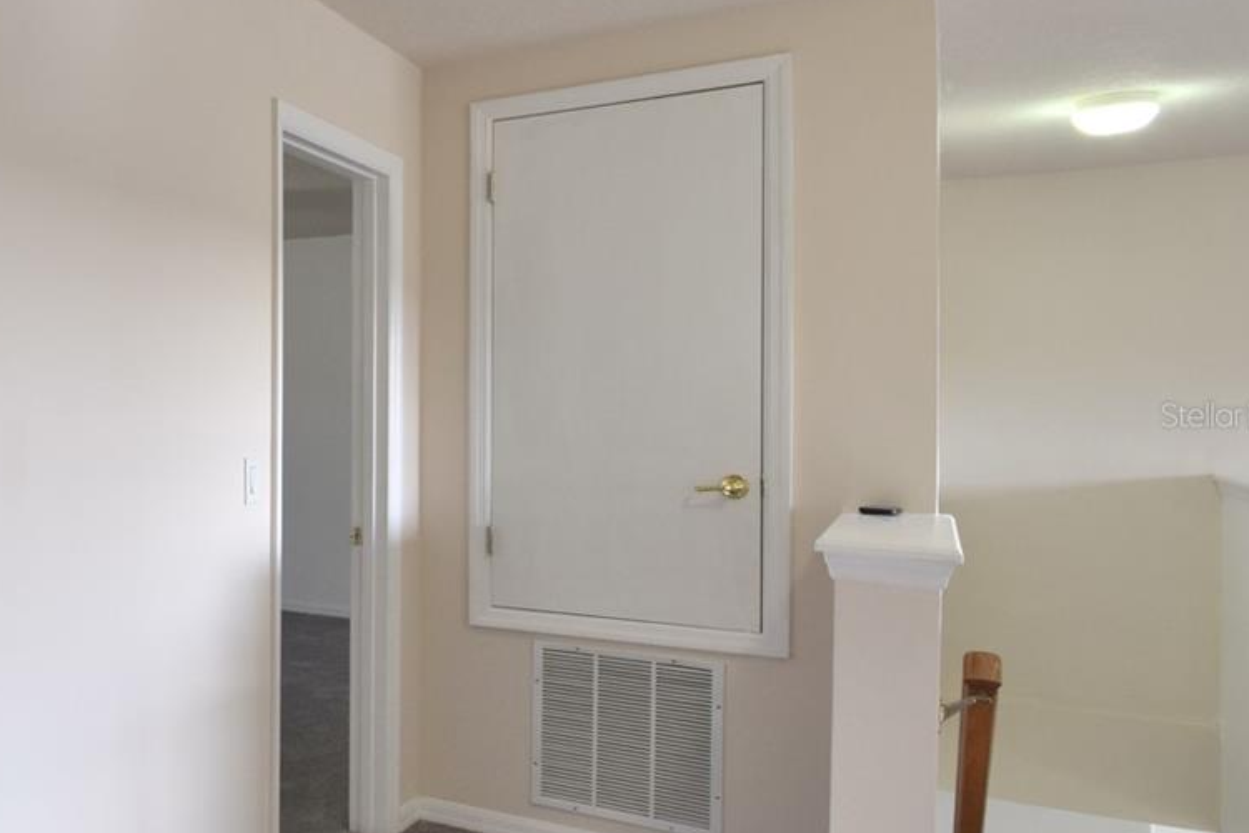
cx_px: -23
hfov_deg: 47.7
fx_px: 1110
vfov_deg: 41.1
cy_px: 415
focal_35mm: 32
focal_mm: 10
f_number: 10
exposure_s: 1/15
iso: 560
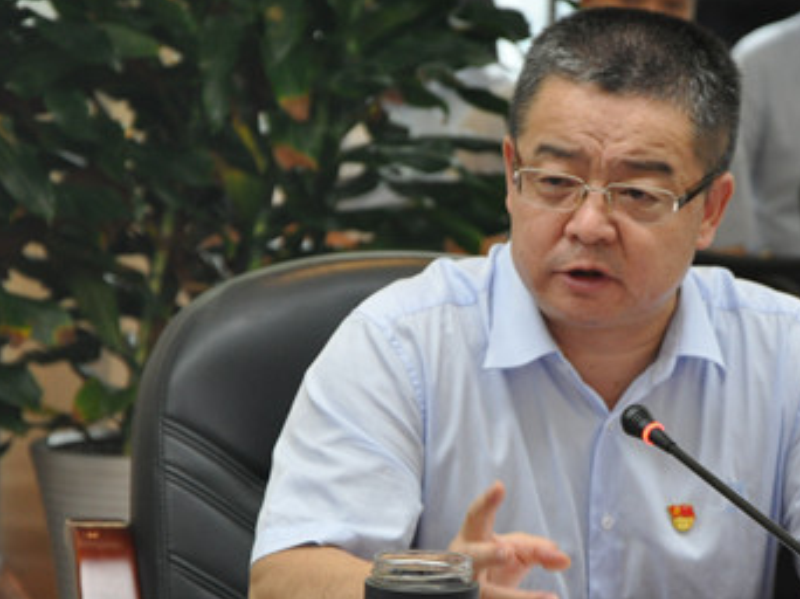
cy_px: 360
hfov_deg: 9.2
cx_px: 561
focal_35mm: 215
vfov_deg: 6.9
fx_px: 4962
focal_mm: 85
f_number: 5.6
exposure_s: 1/60
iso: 800
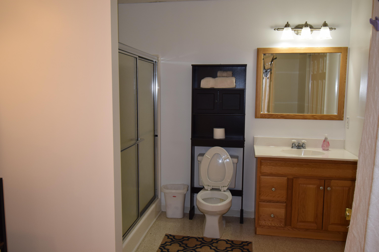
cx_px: 190
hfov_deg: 61.9
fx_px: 316
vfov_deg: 43.6
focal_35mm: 30
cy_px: 126
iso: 400
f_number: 5.6
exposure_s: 1/125
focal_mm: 20
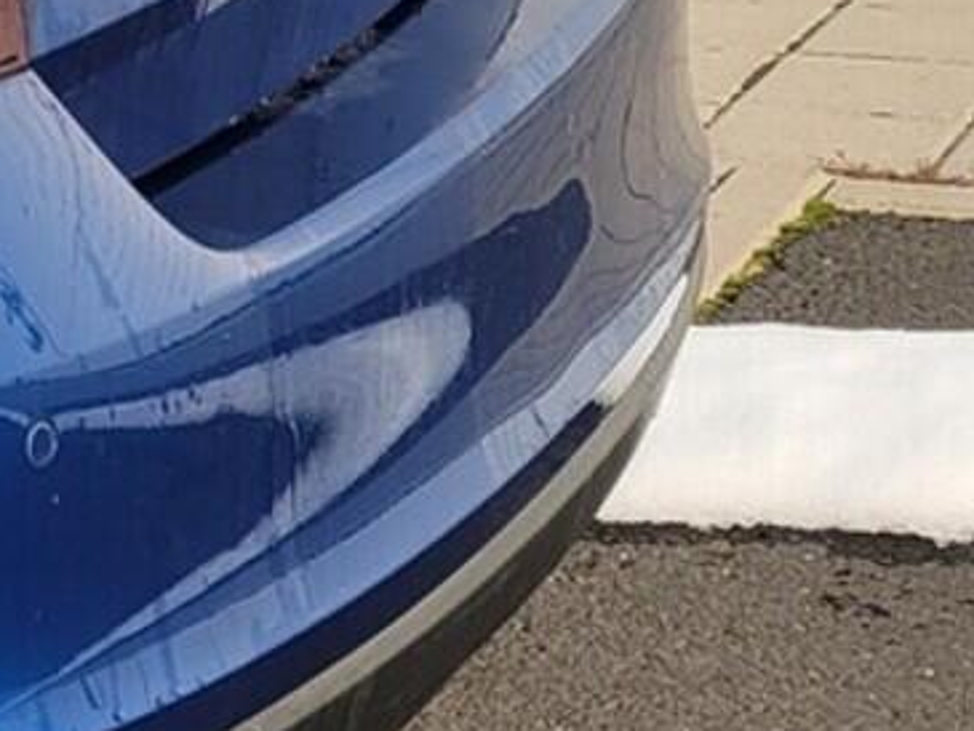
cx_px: -347
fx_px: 8444
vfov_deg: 4.9
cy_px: 19
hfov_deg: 6.5
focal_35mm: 300
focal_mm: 7.12
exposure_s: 1/756
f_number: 2.4
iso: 25
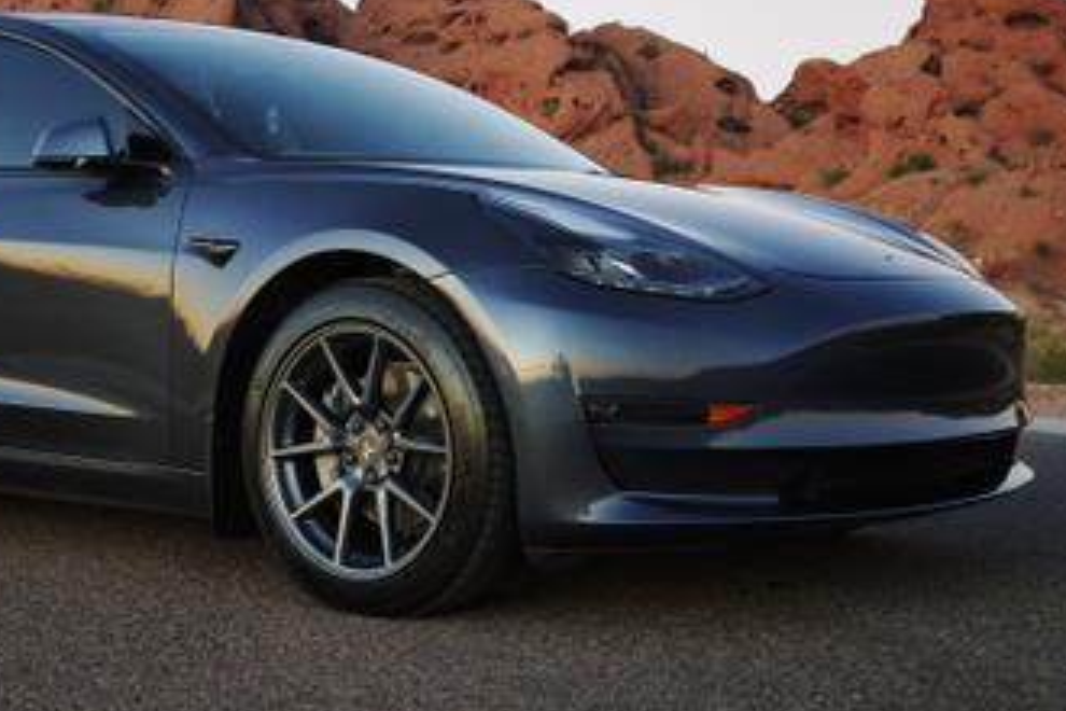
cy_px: 271
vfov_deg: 22.2
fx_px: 1806
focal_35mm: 61
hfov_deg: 32.4
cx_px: 300
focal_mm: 27
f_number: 7.1
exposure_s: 1/125
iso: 1250
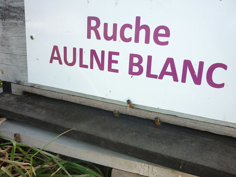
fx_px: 225
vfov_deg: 42.9
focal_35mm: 33
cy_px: 88
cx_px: 118
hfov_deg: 55.4
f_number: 2.8
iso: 100
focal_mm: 5.5
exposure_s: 1/320
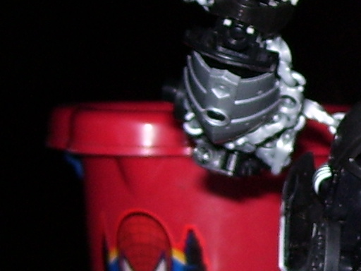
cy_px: 188
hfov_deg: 11.8
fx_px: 1689
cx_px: 508
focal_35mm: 162
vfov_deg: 9.2
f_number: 2.7
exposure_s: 1/60
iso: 80
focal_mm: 6
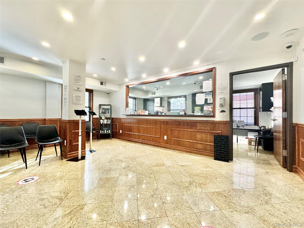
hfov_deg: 102.1
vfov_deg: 85.7
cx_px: 152
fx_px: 123
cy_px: 114
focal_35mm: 14
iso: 320
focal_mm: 2.22
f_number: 2.2
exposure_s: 1/120
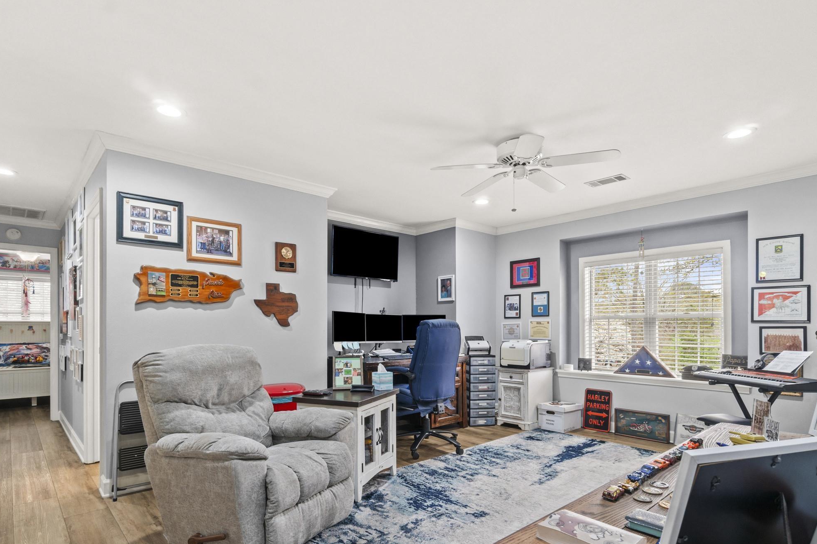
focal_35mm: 19
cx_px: 413
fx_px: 431
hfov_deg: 86.9
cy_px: 331
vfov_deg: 63.8
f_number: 9
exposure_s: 1
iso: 250
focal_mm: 10
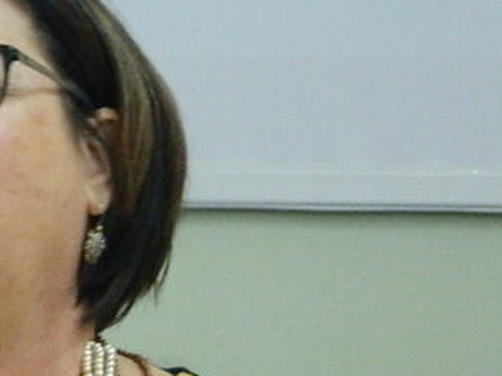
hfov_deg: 4.9
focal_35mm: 400
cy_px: 327
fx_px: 5801
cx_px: -33
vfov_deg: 3.7
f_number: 4.9
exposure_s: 1/10
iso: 560
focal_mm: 27
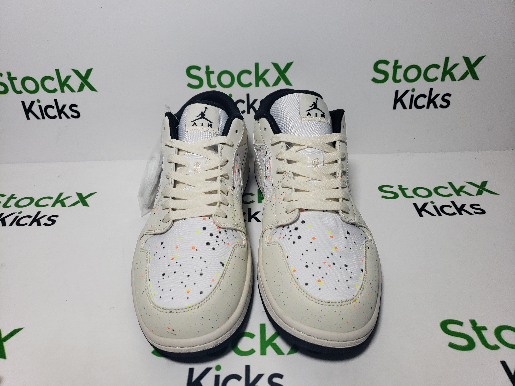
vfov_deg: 53.1
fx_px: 387
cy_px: 193
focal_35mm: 26
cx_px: 258
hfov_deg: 67.3
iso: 50
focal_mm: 4.3
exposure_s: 1/654
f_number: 1.5
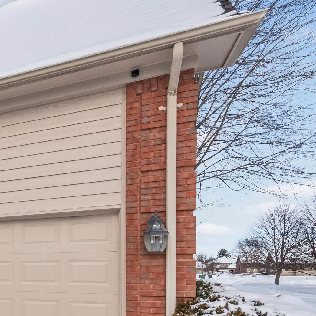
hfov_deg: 31.6
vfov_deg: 43.1
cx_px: -125
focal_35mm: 35
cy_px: 286
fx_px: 361
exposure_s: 1/2000
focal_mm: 14
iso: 500
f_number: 10
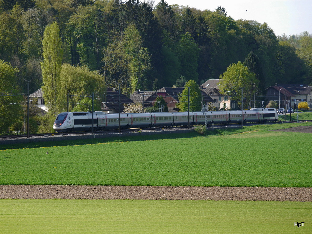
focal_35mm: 216
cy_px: 117
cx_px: 156
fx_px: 1947
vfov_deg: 6.9
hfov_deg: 9.2
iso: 160
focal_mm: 108
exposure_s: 1/500
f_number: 4.5
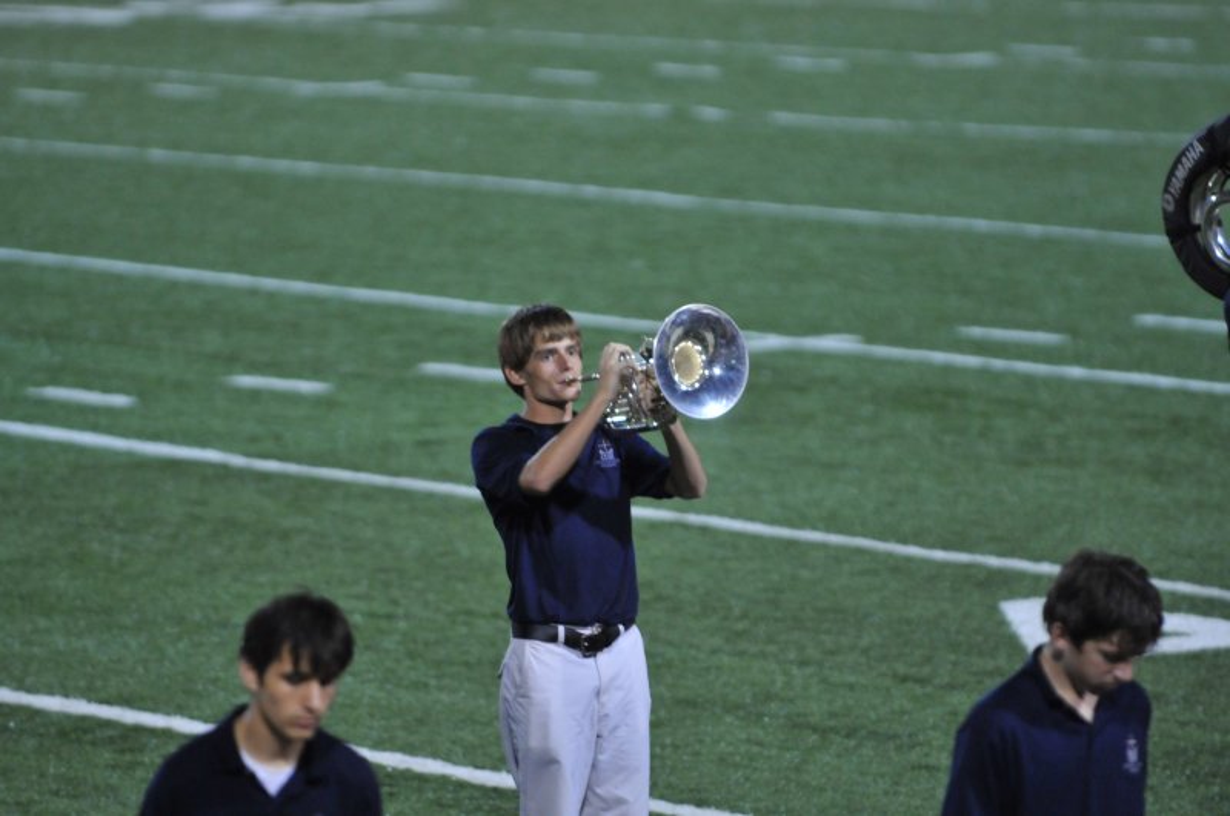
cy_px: 408
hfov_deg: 6.9
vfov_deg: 4.6
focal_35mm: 300
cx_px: 615
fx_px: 10235
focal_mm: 200
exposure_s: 1/200
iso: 1600
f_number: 2.8
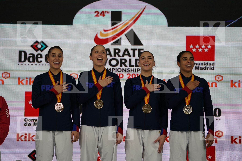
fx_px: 1082
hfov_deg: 12.8
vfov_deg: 8.5
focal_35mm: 161
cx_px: 121
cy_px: 80
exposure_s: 1/250
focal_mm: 161
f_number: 2.8
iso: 640
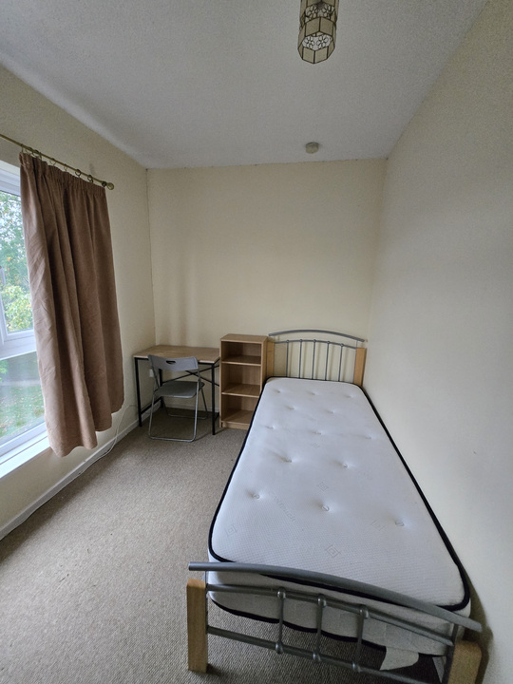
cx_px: 256
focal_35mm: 13
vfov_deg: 106.2
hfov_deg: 89.9
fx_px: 257
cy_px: 342
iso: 500
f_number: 2.2
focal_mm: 1.7
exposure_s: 1/100
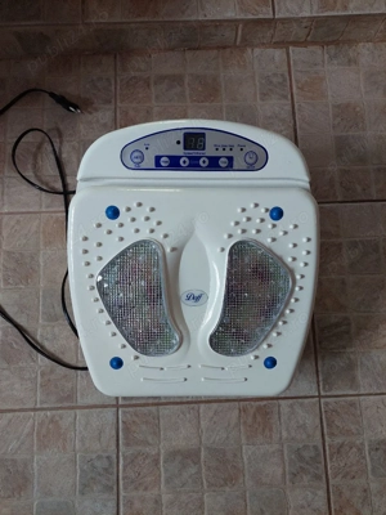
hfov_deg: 56.8
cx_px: 193
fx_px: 357
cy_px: 258
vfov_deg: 71.6
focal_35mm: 24
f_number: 1.8
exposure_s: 1/50
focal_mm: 5.23
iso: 100
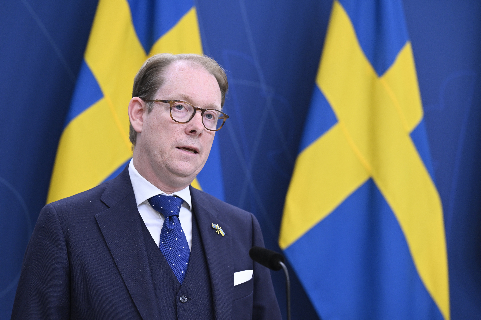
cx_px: 240
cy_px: 160
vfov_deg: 11.9
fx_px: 1536
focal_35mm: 115
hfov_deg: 17.8
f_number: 4
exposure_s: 1/320
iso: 2000
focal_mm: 115
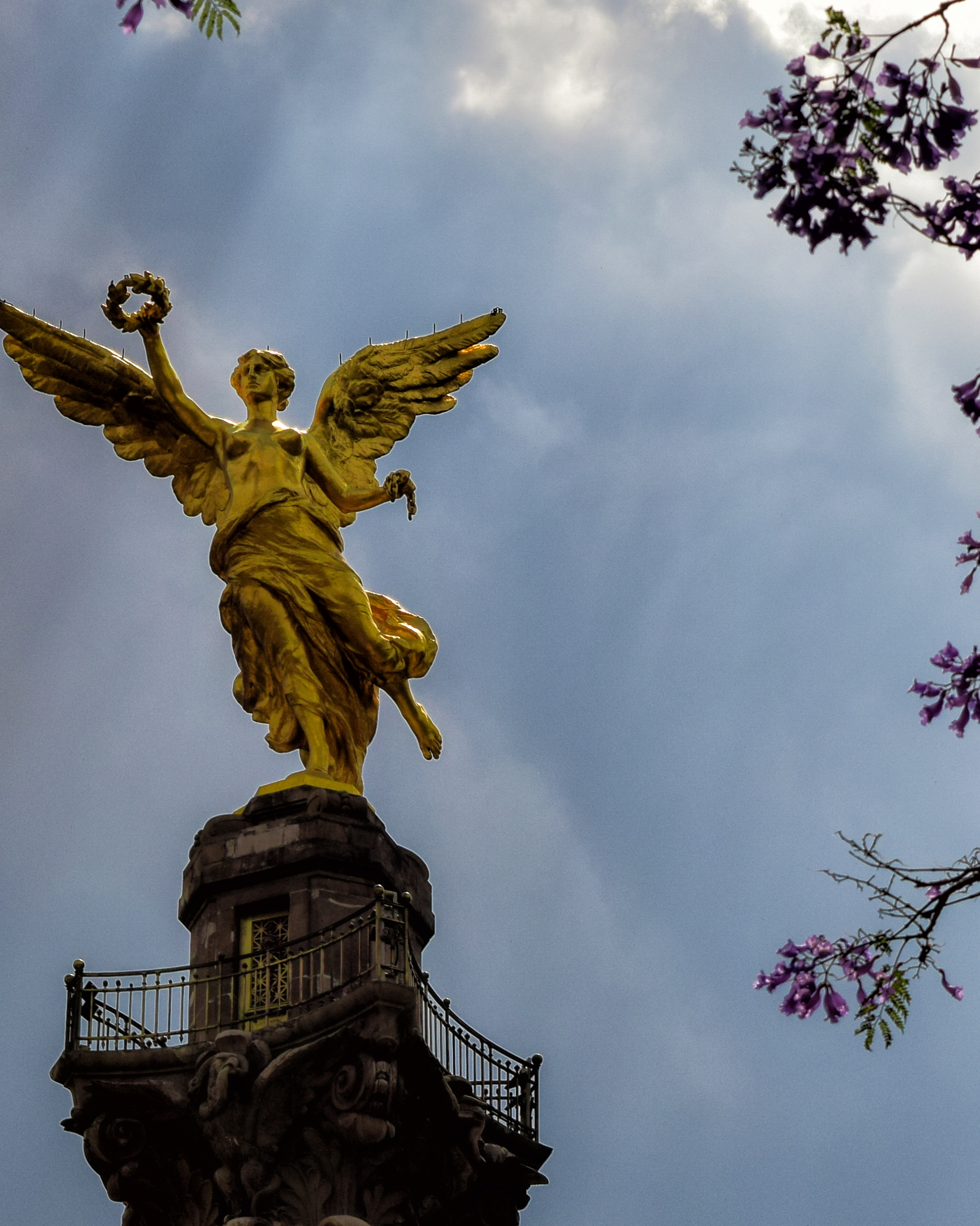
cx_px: 287
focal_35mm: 182
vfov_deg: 10.6
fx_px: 6602
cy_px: 516
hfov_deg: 8.5
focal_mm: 55
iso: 100
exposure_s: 1/400
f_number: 10
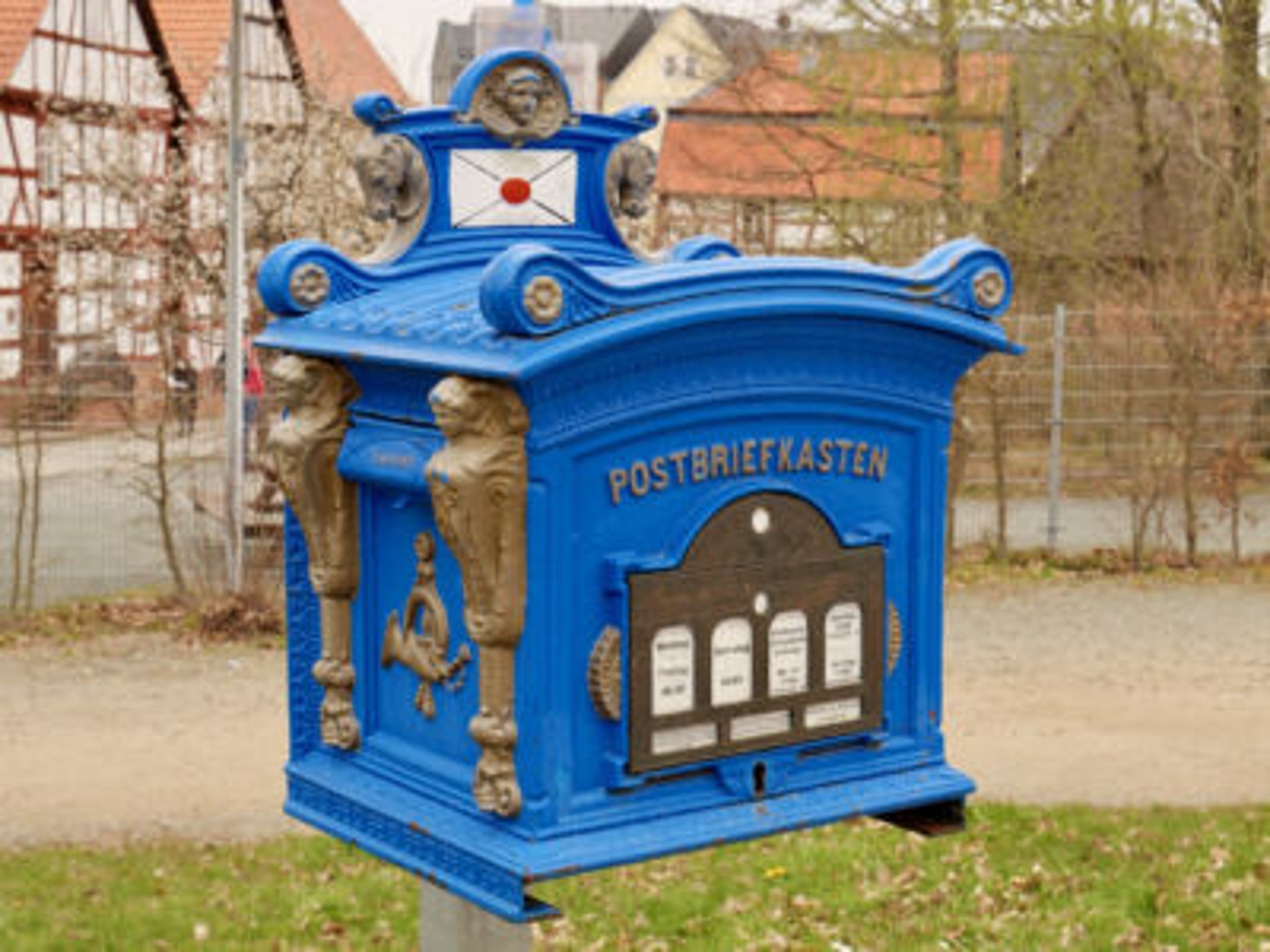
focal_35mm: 64
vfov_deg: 22.9
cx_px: 635
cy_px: 476
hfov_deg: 30.3
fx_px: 2348
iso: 200
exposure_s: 1/100
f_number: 8
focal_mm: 32
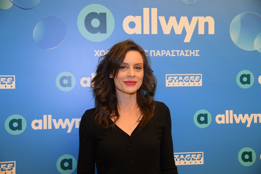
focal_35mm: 46
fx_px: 334
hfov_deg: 42.7
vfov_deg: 29.3
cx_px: 130
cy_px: 87
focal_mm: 46
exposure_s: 1/250
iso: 1250
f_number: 4
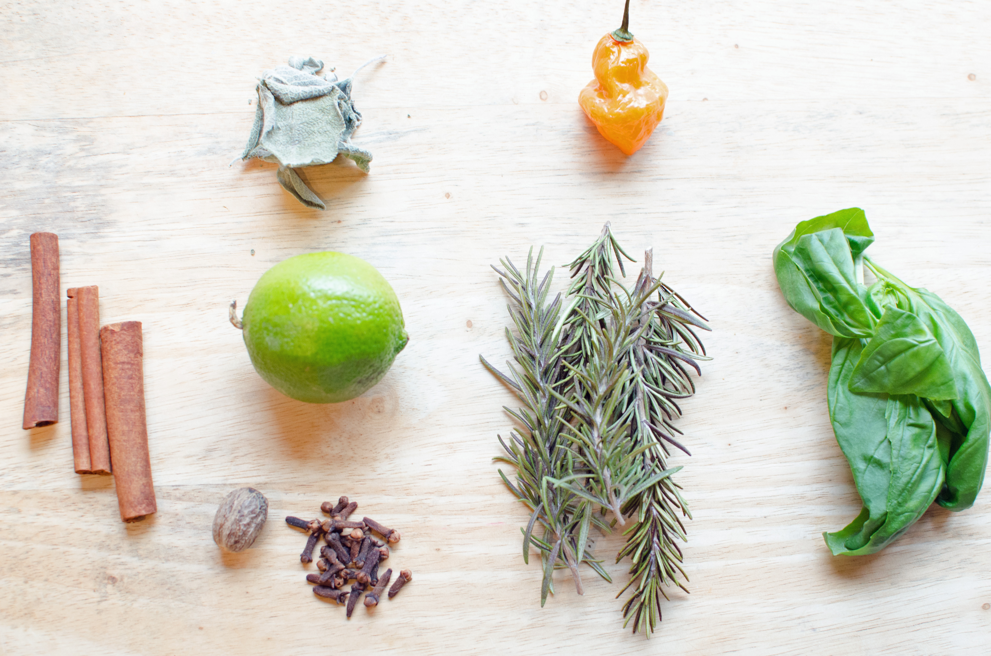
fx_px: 1442
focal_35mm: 52
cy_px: 328
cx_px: 496
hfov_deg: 37.9
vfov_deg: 25.6
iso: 1000
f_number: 4
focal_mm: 35
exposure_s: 1/60
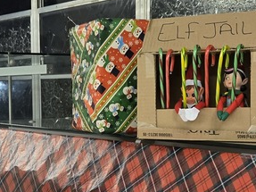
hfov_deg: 23.7
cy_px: 171
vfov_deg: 17.7
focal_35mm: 82
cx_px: 73
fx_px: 606
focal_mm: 5.4
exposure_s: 1/120
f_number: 1.8
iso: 400
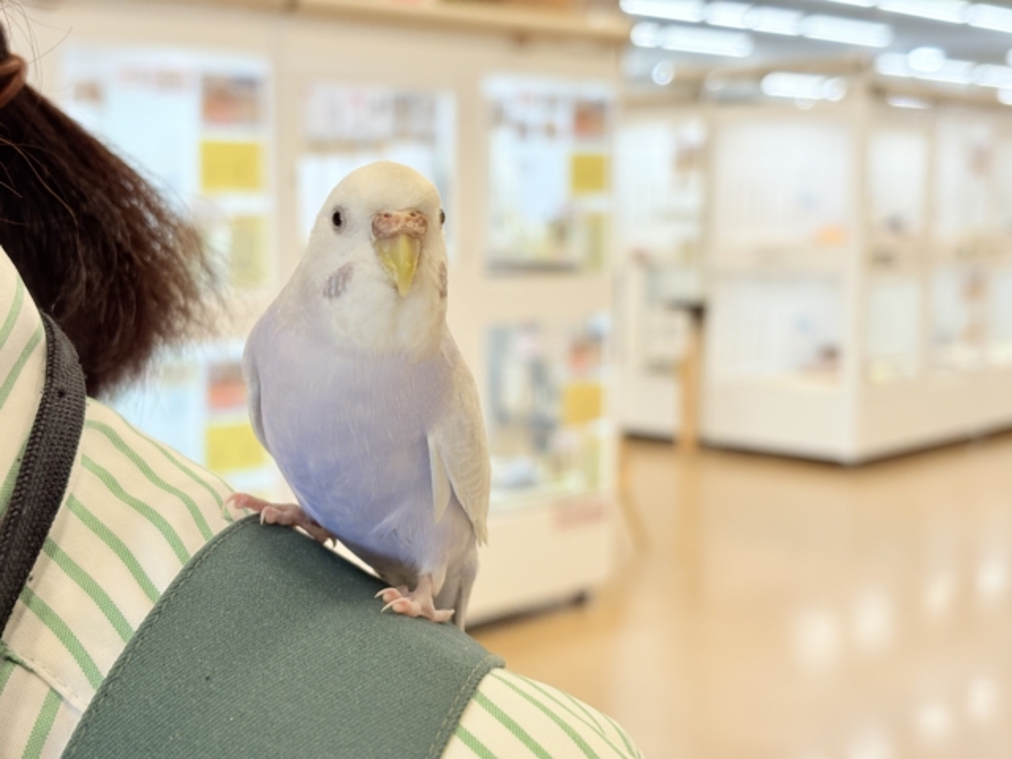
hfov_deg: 36.8
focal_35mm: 52
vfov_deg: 28.0
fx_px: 1520
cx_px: 506
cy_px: 380
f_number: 1.6
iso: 64
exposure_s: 1/100
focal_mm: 5.96
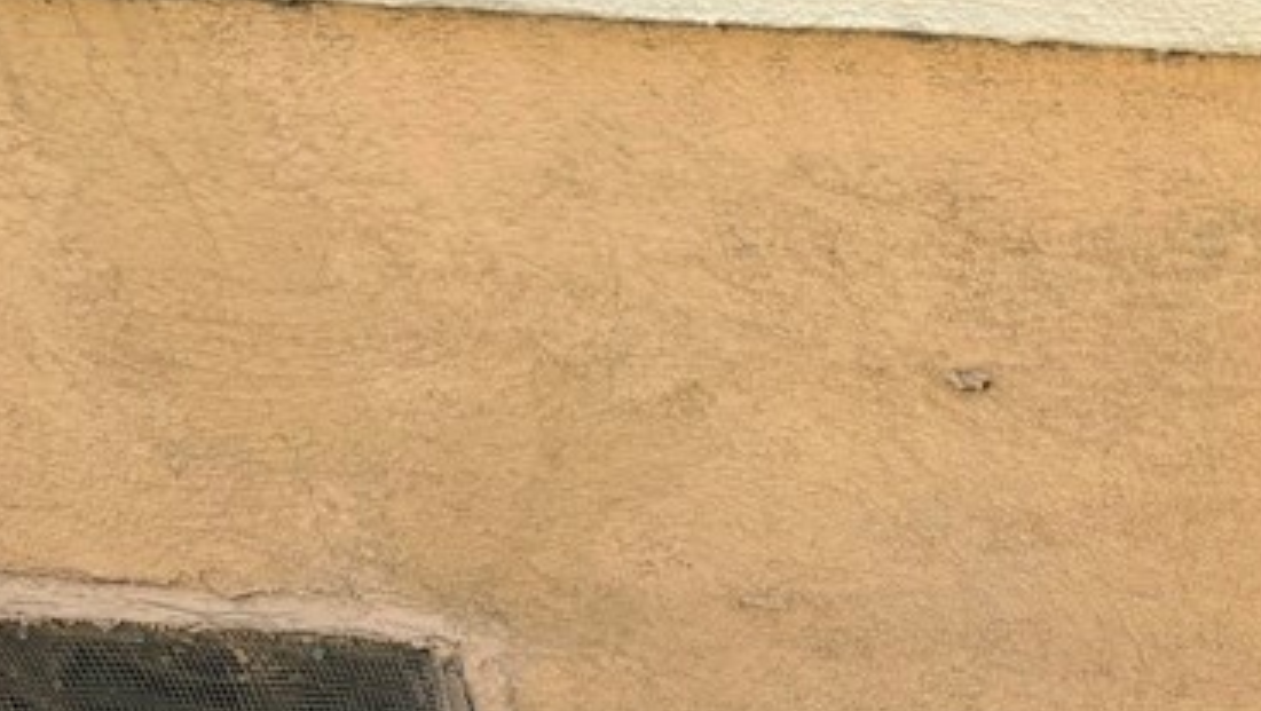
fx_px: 2643
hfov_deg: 24.6
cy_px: 866
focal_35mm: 79
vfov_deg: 14.8
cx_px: 1457
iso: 50
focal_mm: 5.96
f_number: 1.6
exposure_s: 1/694
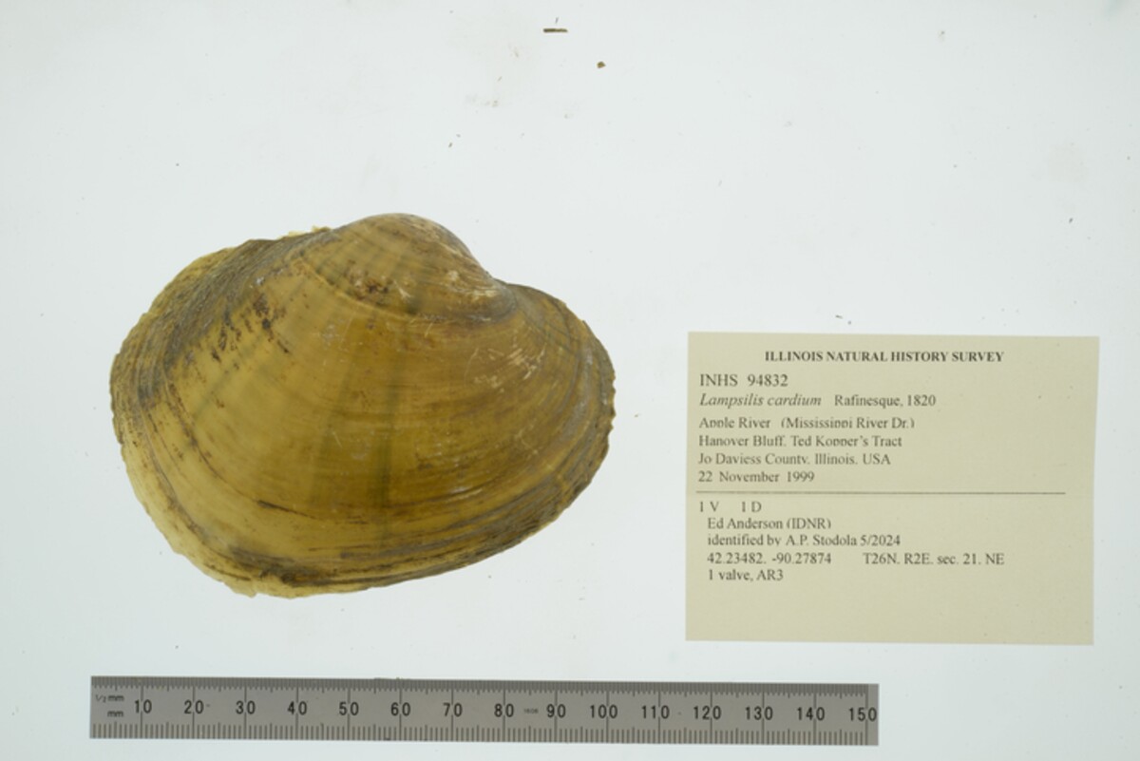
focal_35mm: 60
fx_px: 1901
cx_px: 570
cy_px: 380
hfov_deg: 33.4
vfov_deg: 22.6
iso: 100
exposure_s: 1/10
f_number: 32
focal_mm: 60
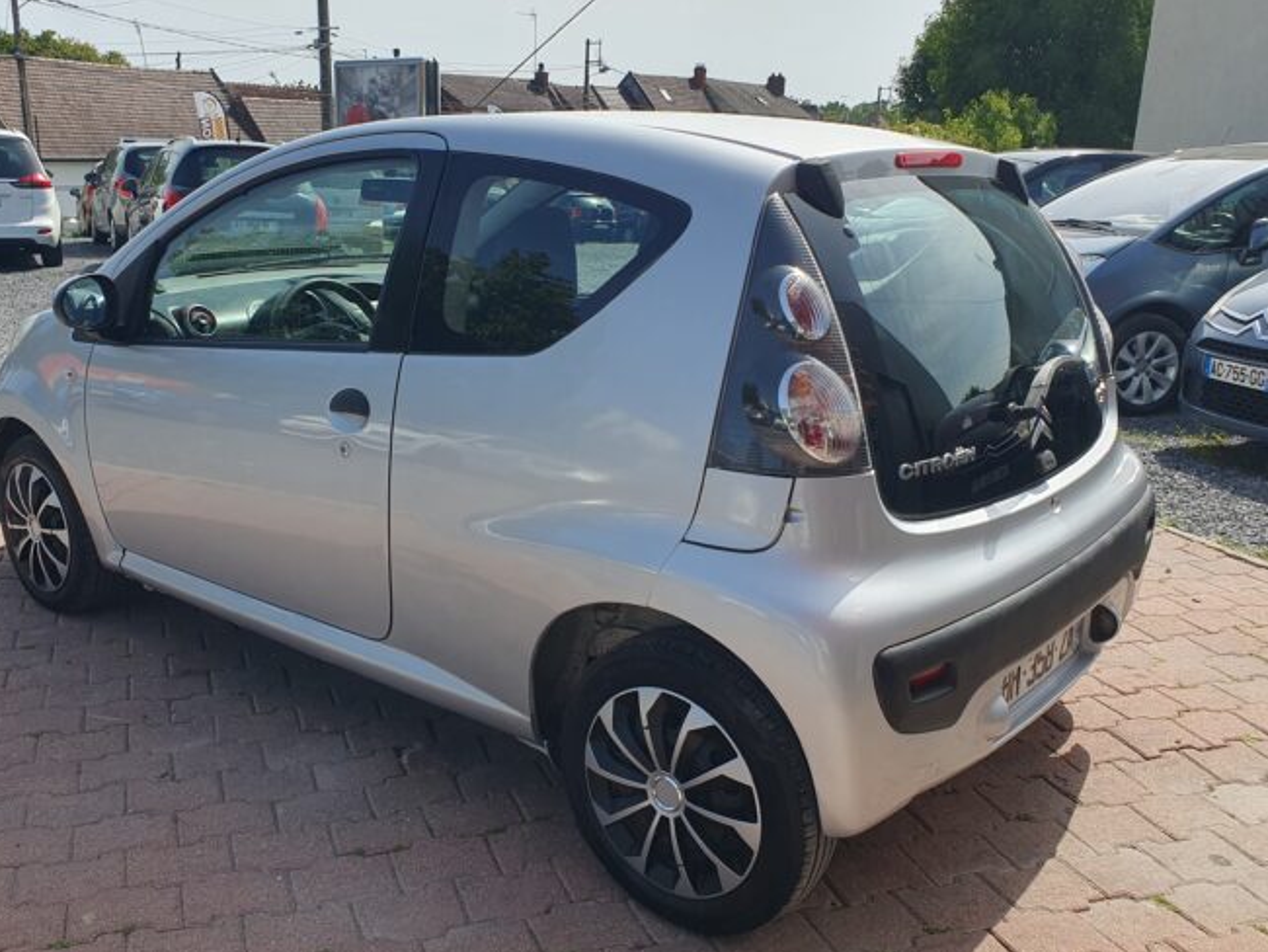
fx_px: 1173
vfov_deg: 44.2
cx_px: 581
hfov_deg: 56.7
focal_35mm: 32
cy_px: 490
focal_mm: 4.32
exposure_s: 1/1608
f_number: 2.4
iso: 50
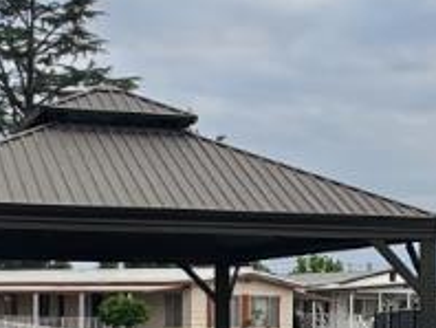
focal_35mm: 106
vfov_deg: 13.7
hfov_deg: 18.3
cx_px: 370
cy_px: 367
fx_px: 1337
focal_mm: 2.22
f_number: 2.2
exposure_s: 1/242
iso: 40
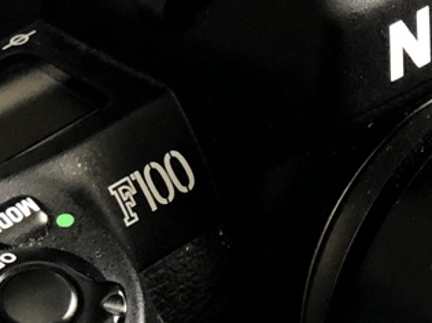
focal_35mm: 220
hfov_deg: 9.0
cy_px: 324
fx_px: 2745
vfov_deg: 6.7
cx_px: 398
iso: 125
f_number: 2.4
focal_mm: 6
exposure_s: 1/40
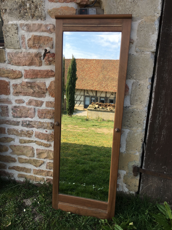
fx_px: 192
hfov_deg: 48.2
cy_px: 115
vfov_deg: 61.7
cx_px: 86
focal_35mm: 29
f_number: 2.2
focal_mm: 4.15
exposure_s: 1/538
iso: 25
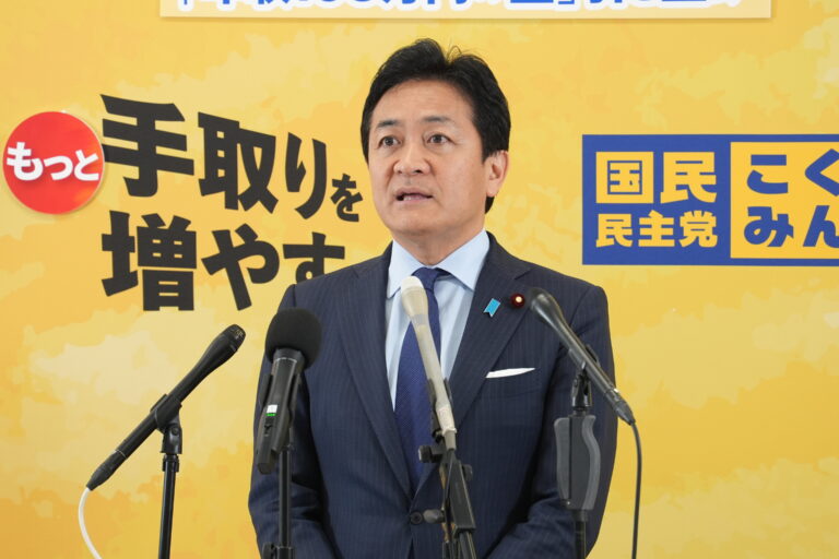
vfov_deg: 4.6
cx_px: 420
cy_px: 280
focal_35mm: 300
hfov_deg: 6.9
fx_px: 6991
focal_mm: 200
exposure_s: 1/100
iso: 1250
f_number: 5.6
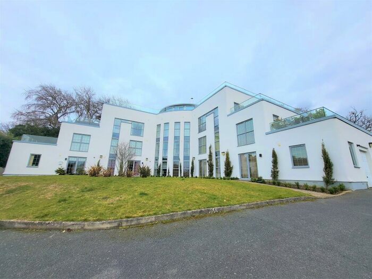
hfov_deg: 106.2
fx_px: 140
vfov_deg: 89.9
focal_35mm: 13
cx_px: 186
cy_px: 140
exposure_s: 1/424
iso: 32
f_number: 2.2
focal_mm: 1.74
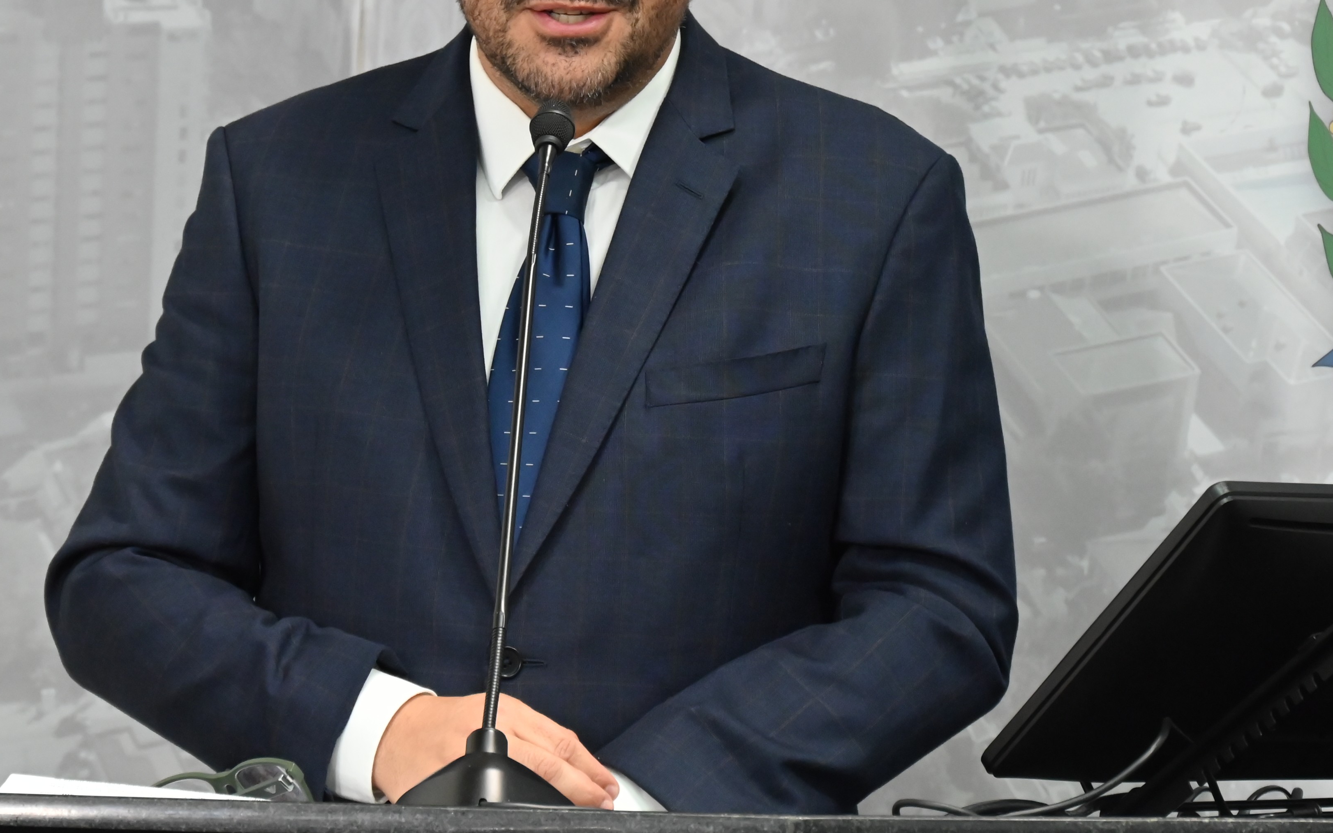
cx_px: 713
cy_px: 119
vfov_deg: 5.8
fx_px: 8247
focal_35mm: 227
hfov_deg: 9.2
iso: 3200
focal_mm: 120
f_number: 6.3
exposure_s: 1/125
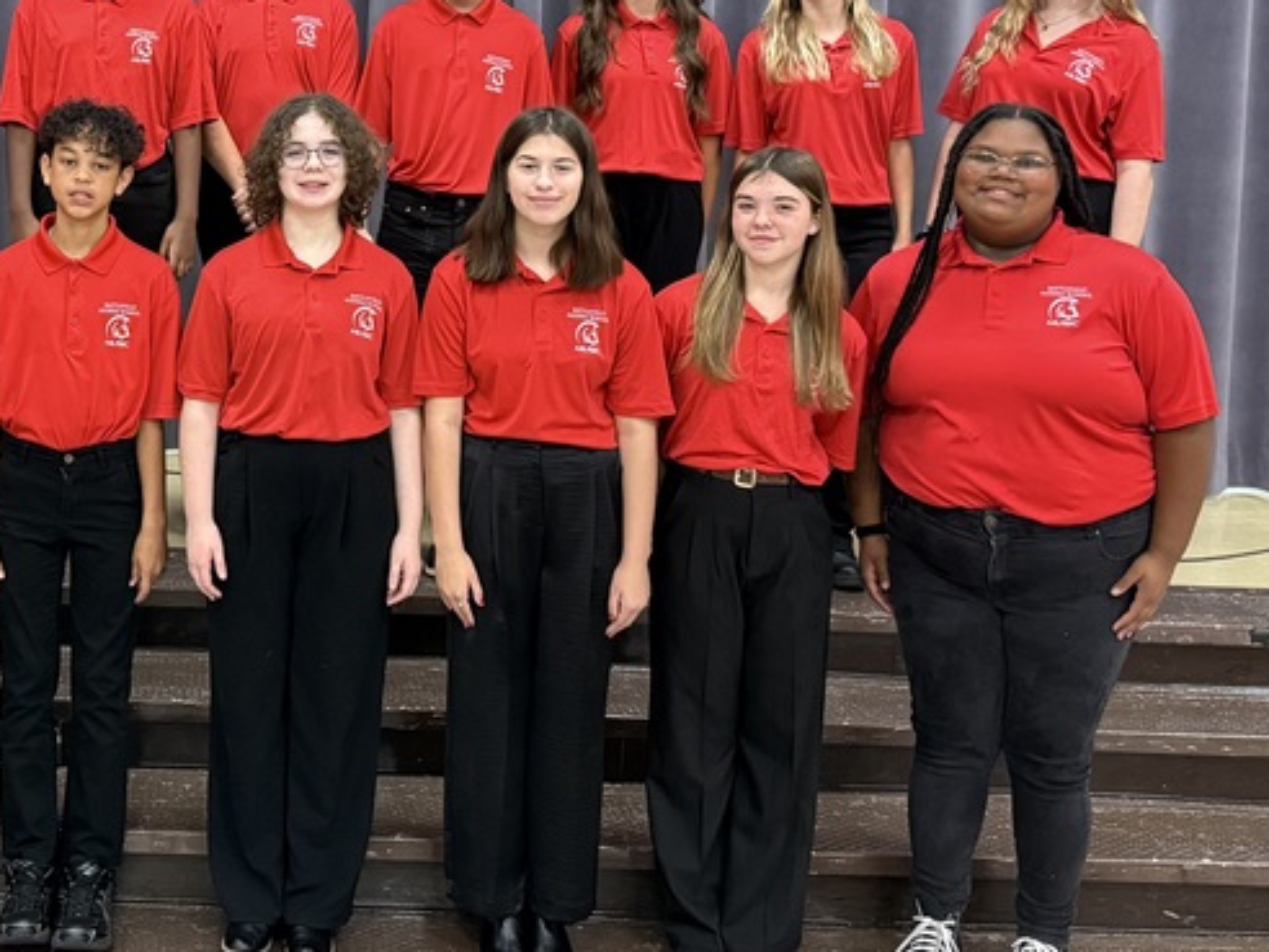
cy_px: 175
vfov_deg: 28.4
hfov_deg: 36.7
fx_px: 1833
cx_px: 232
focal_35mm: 50
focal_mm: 6.76
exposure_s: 1/60
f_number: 1.78
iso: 640
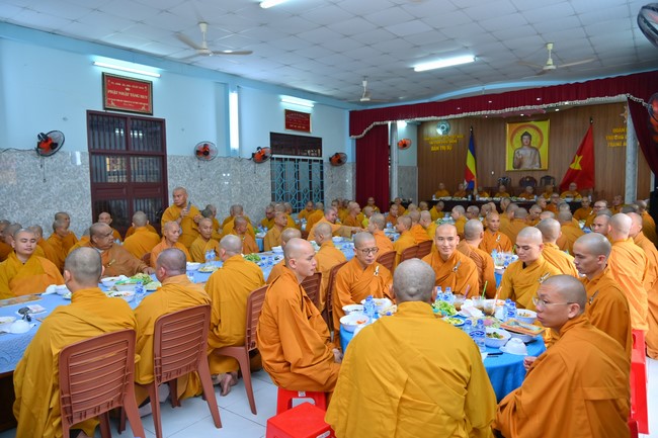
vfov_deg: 53.1
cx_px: 329
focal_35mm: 24
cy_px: 219
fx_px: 439
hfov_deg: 73.8
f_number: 4
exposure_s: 1/160
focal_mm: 24
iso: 500
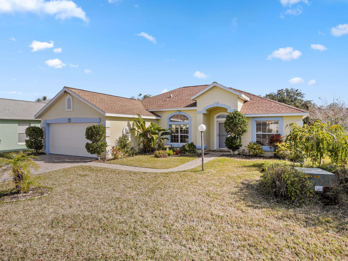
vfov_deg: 66.0
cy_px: 130
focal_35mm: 20
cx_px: 174
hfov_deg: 81.7
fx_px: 201
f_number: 11
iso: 400
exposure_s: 1/500
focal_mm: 10
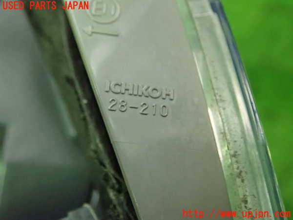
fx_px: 364
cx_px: 146
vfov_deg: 33.6
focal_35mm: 43
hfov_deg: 43.9
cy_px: 110
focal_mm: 7.86
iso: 1600
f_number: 2.9
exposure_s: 1/40
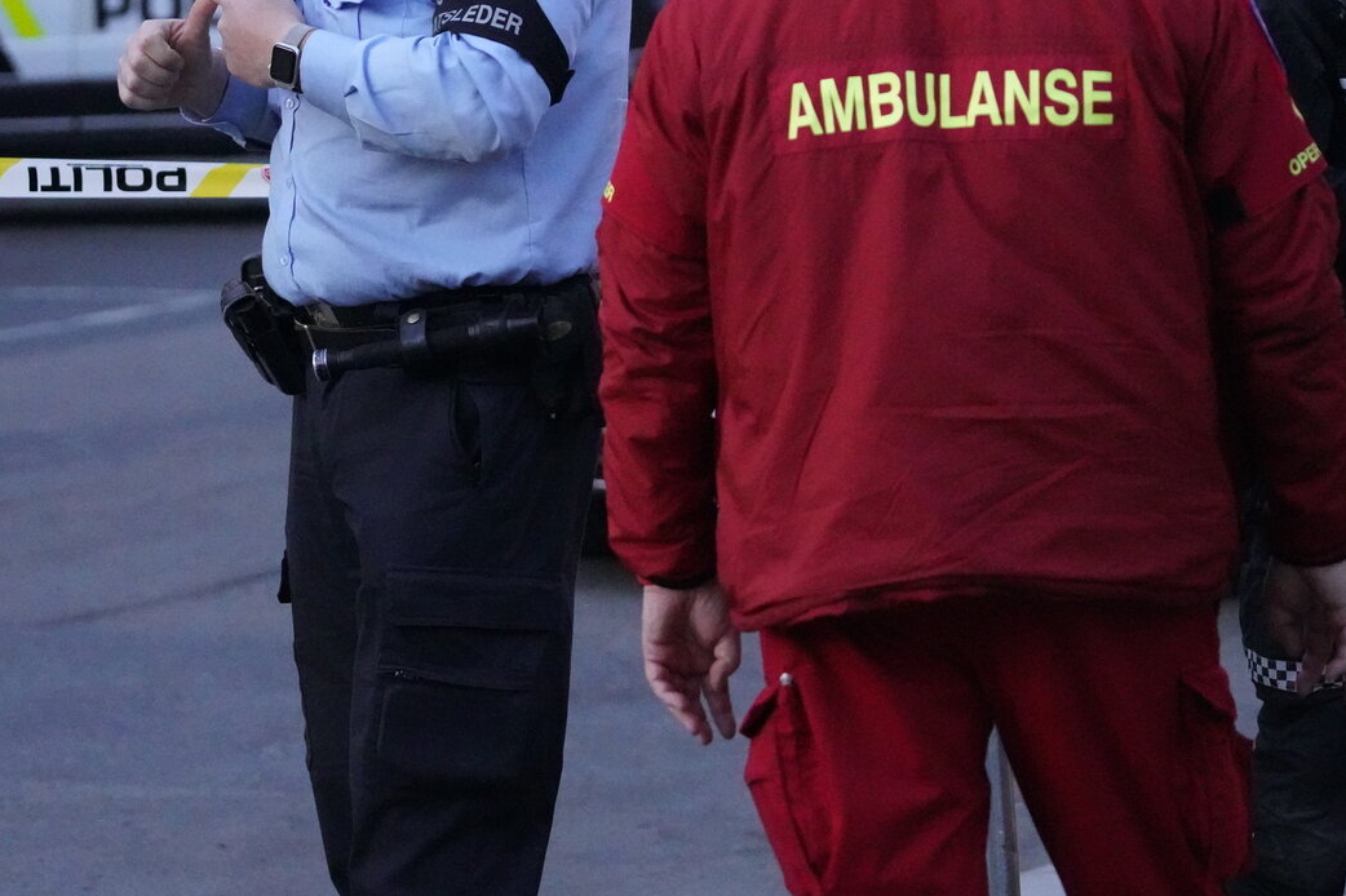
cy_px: 101
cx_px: 588
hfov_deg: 9.6
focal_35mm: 215
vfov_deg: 6.4
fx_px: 8036
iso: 12800
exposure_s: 1/400
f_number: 4
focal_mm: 112
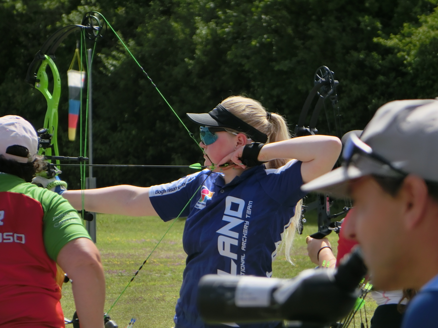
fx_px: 4973
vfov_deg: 3.8
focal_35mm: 393
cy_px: 164
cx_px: 219
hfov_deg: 5.0
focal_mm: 70.1
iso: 80
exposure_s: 1/1000
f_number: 5.7
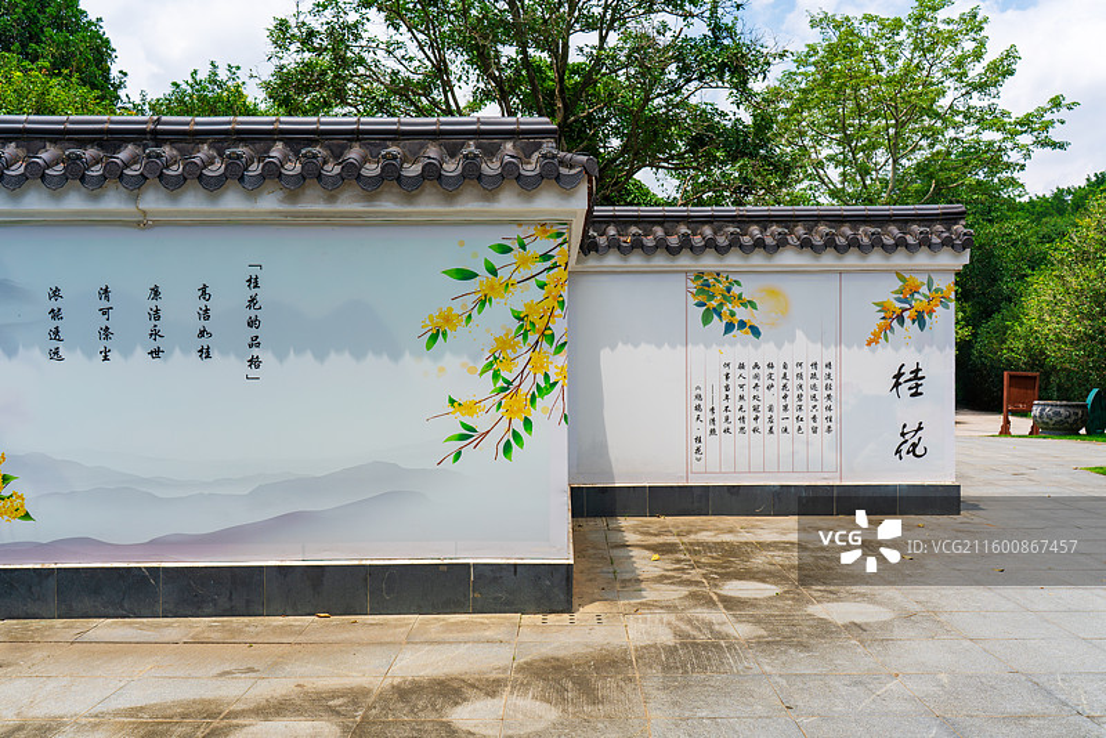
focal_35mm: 32
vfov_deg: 41.1
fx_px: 983
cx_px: 553
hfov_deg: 58.7
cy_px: 369
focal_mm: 32
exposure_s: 1/320
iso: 100
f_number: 6.3
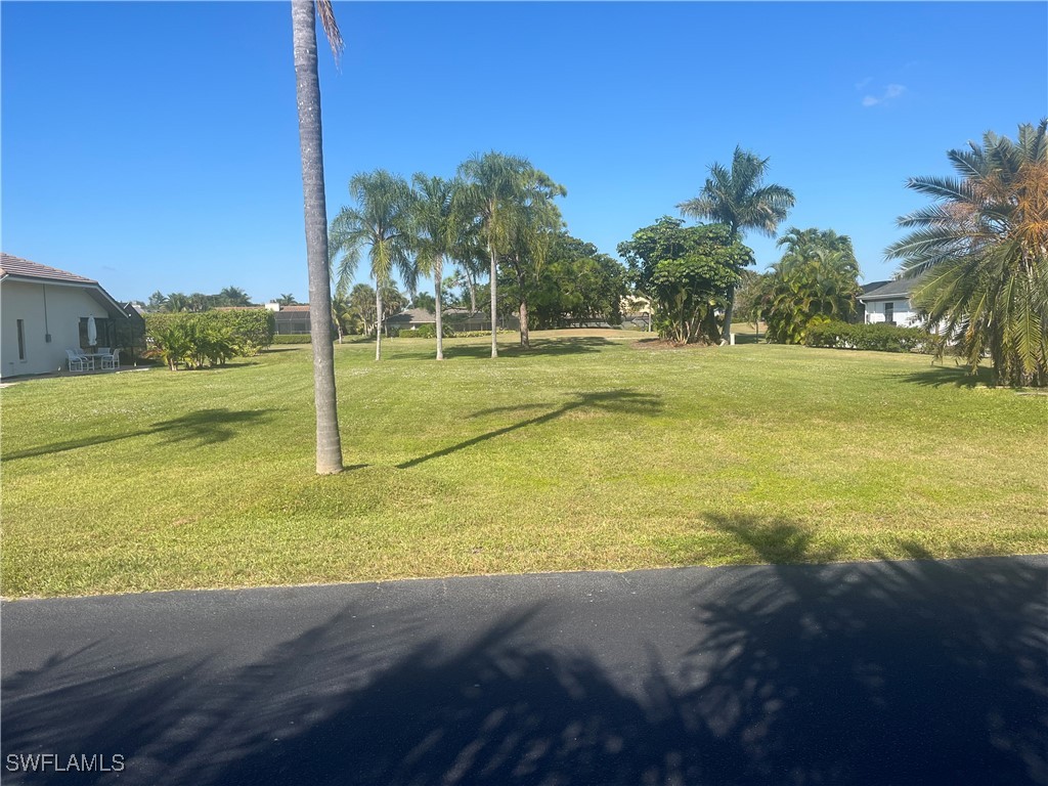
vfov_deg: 53.1
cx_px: 524
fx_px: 787
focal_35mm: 26
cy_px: 393
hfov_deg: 67.3
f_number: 1.6
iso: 50
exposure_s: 1/3215
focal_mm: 5.1
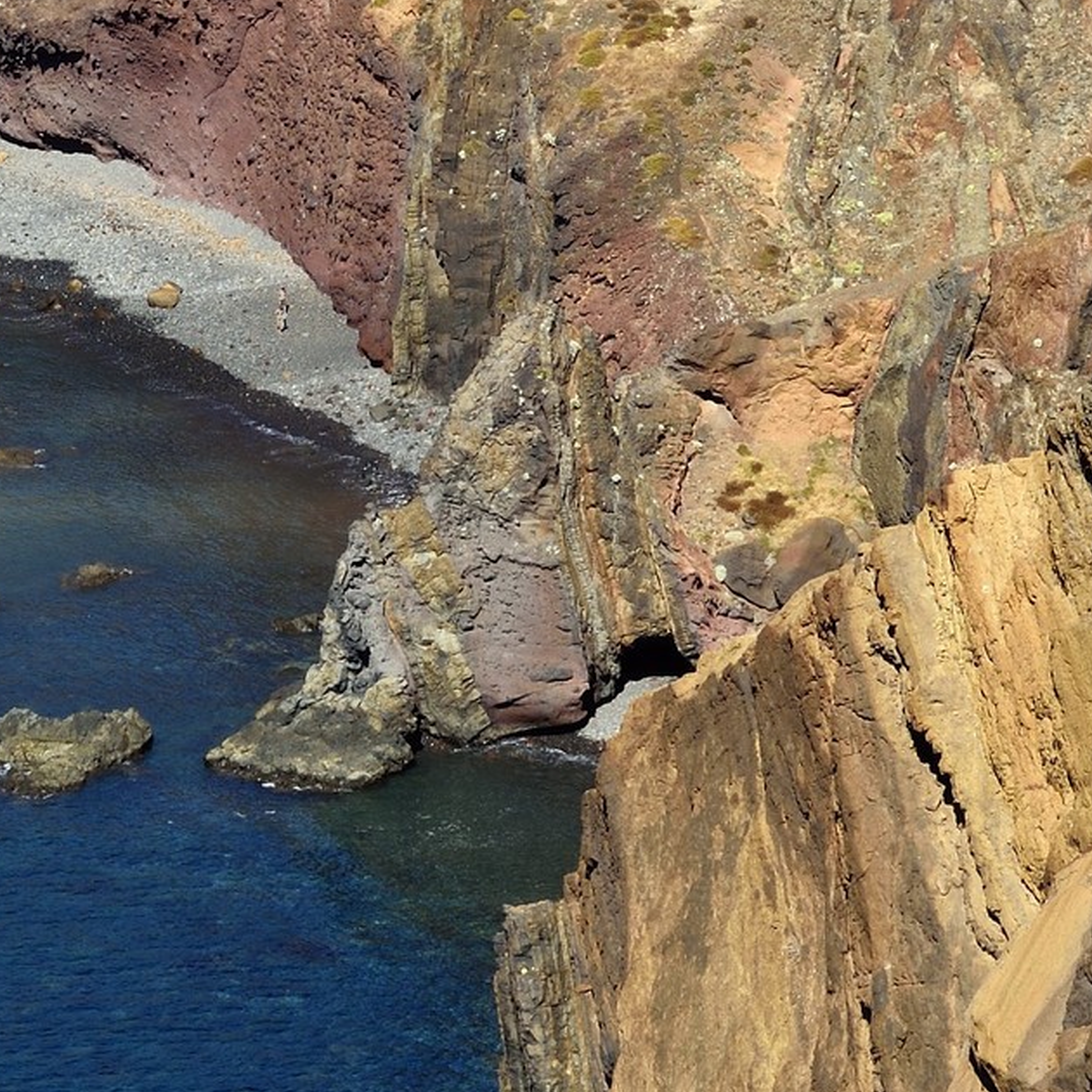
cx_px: 144
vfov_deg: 7.6
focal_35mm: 227
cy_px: -421
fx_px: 8102
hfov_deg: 7.7
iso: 200
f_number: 13
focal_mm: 70
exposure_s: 1/250
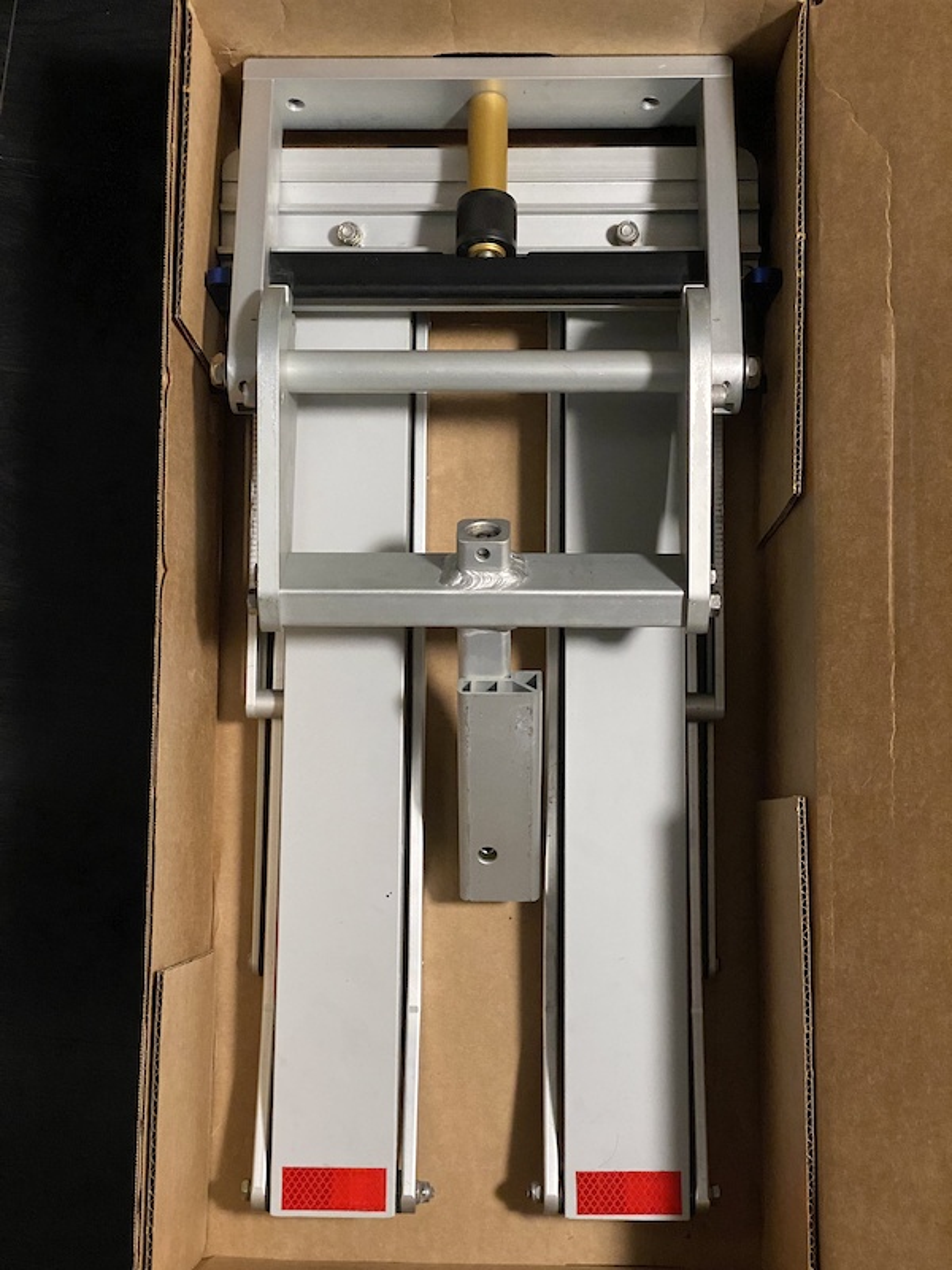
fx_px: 1907
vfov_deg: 36.8
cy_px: 635
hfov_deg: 28.0
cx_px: 476
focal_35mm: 52
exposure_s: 1/60
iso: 640
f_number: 2
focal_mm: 6
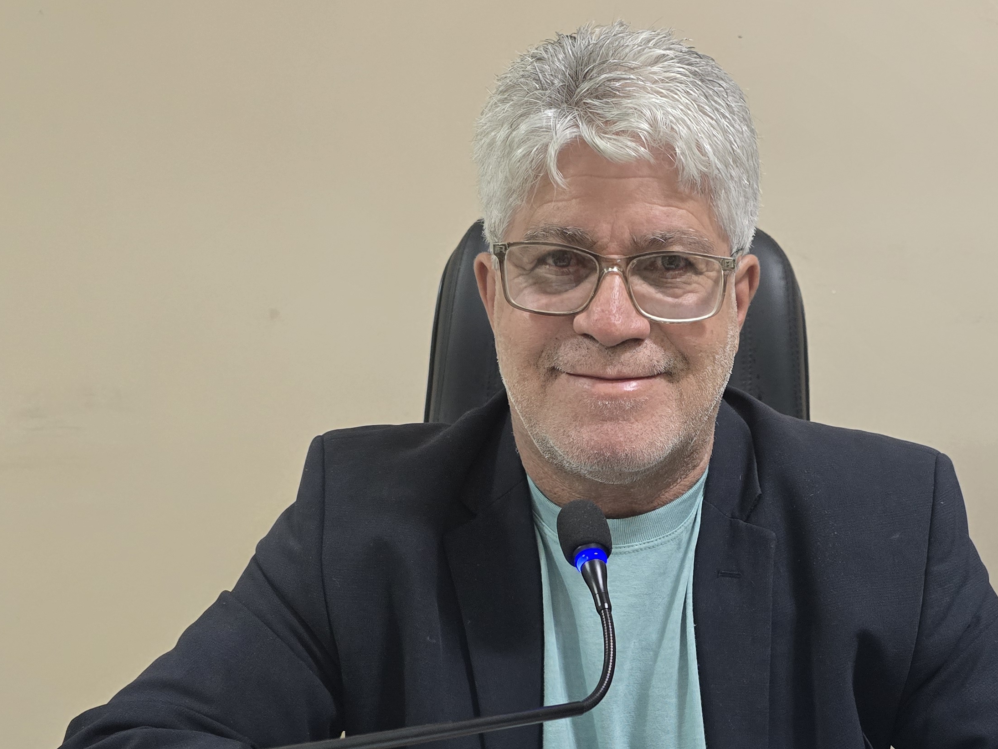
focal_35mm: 42
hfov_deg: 44.1
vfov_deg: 33.6
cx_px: 669
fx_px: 1211
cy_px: 574
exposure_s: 1/120
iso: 640
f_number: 1.7
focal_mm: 6.3
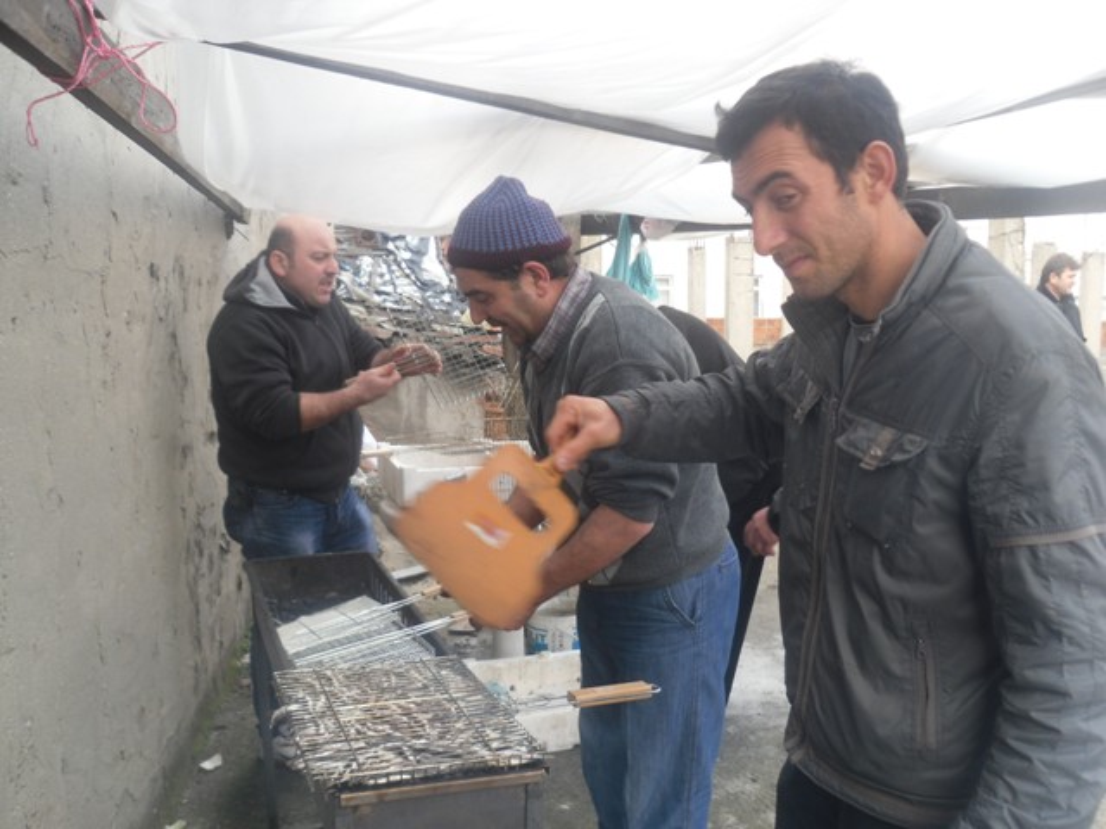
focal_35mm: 34
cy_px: 414
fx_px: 1086
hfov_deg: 54.0
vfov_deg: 41.8
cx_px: 553
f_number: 2.8
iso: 80
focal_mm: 6
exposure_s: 1/98
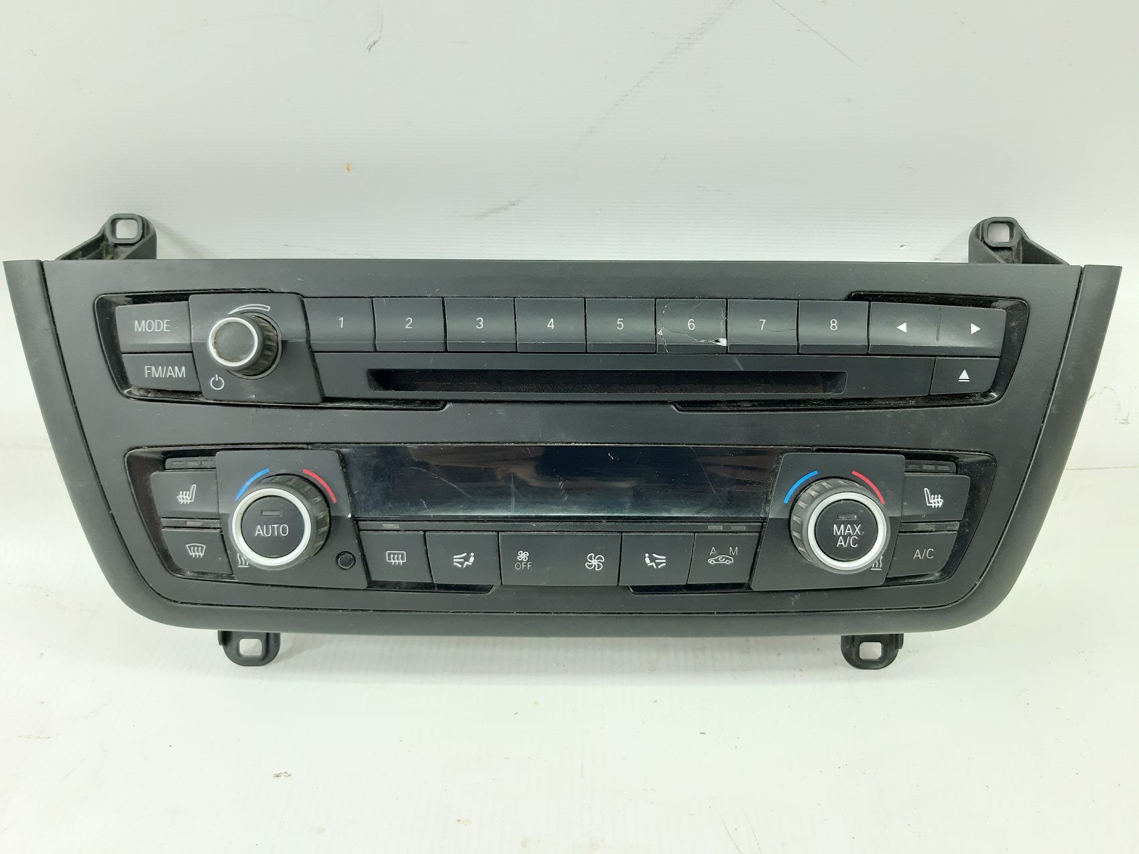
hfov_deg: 65.3
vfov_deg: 51.3
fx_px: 888
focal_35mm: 27
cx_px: 570
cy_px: 427
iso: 200
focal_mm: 3.93
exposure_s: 1/50
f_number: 1.7
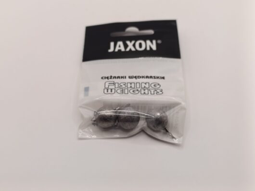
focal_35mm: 46
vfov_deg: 31.5
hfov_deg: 41.2
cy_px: 96
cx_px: 128
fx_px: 339
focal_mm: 6.14
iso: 200
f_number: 1.6
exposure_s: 1/99.9
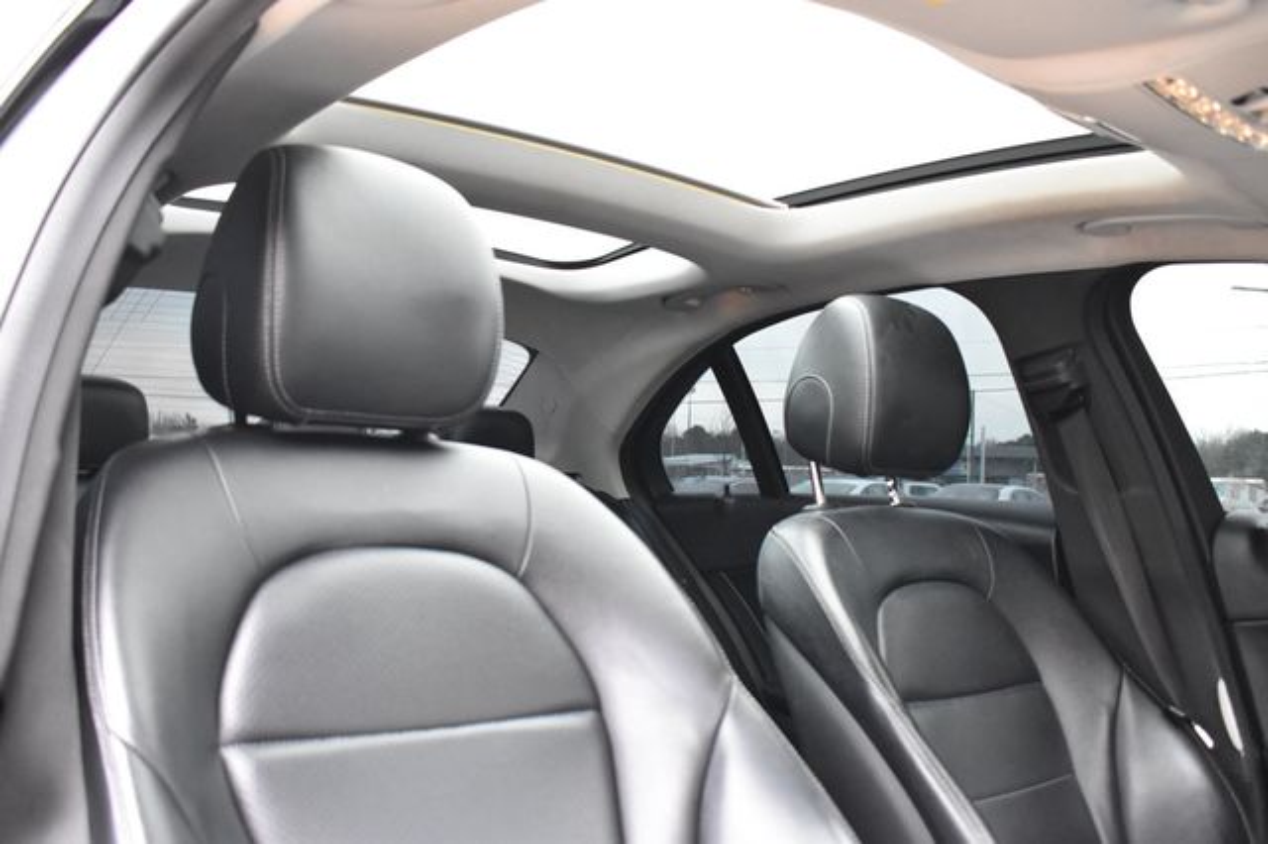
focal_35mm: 33
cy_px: 422
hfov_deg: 57.2
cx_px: 634
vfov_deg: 39.9
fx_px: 1162
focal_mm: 22
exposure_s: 1/125
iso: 2200
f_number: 4
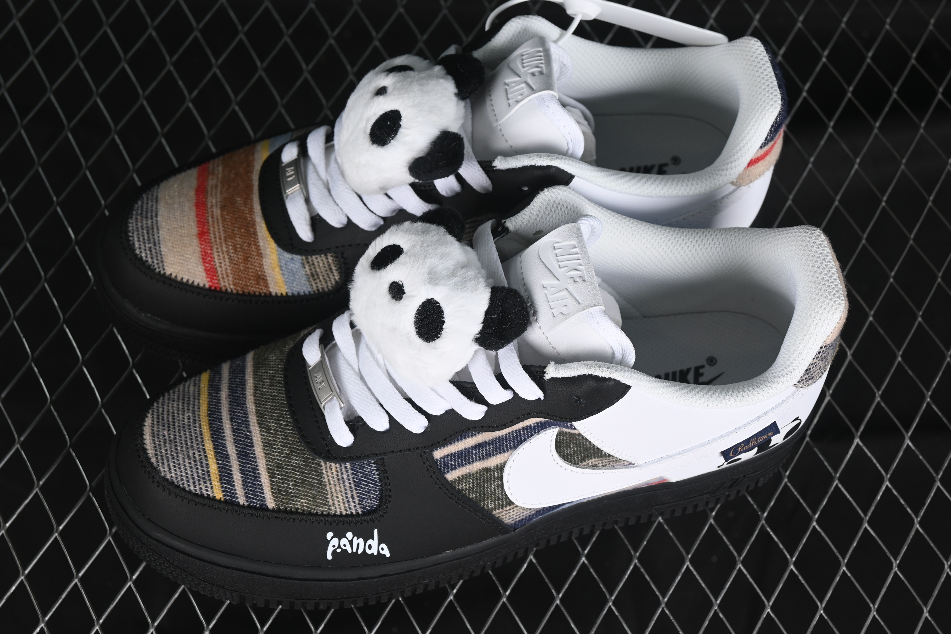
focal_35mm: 75
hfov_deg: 27.0
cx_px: 476
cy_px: 317
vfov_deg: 18.2
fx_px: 1981
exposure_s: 1/60
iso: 160
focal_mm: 50
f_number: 7.1
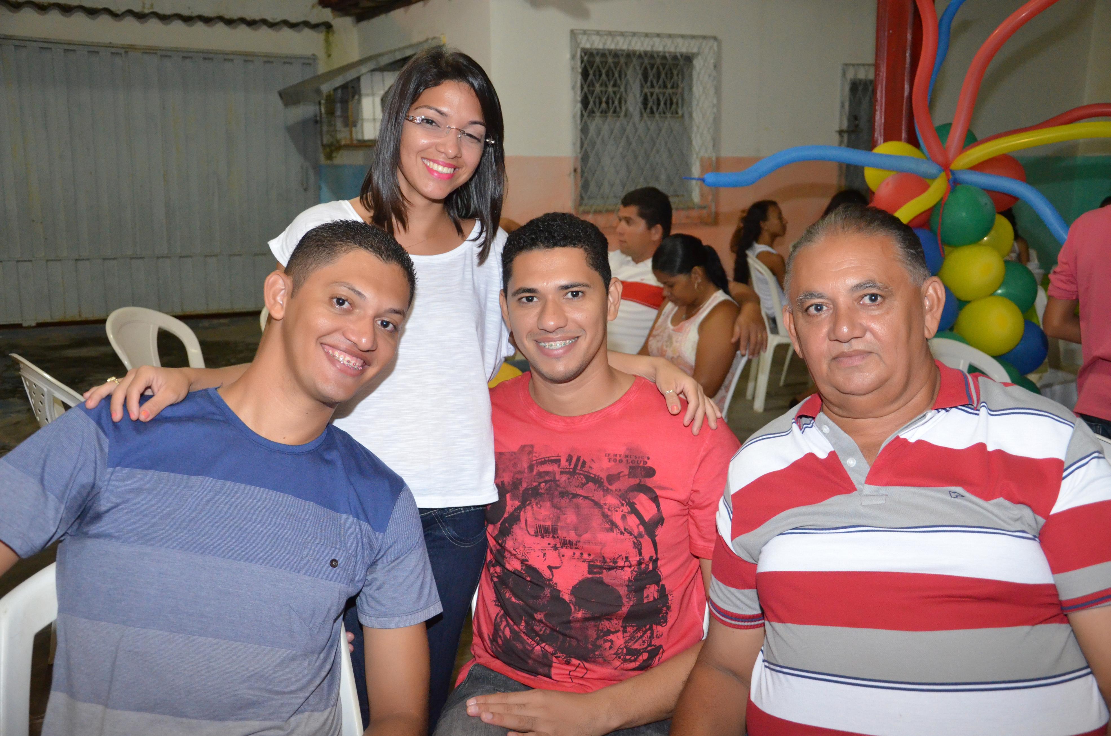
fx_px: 1109
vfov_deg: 36.7
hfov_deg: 53.2
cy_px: 368
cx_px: 556
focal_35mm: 36
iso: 3200
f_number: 4
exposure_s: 1/60
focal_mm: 24
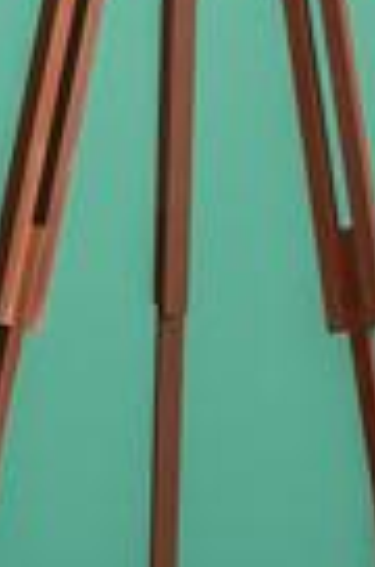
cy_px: 273
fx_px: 5842
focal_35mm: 372
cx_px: -779
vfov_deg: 5.6
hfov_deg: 3.6
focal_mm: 70
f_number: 7.1
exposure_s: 1/160
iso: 160
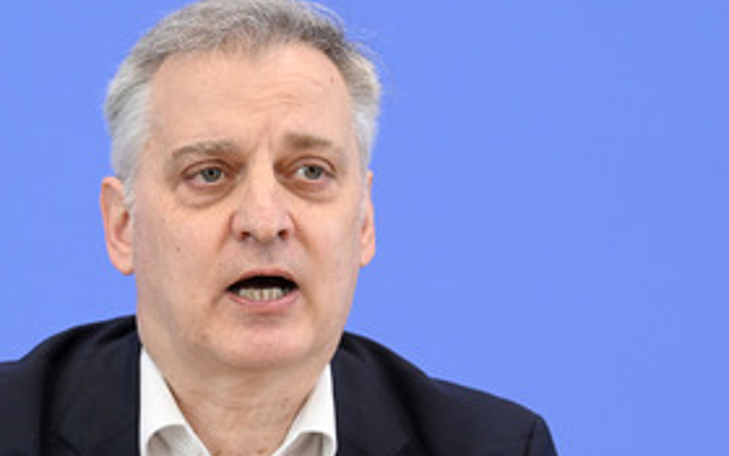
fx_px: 3656
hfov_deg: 11.4
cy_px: 339
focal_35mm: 184
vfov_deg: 7.1
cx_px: 160
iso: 3200
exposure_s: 1/500
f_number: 5.6
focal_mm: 112
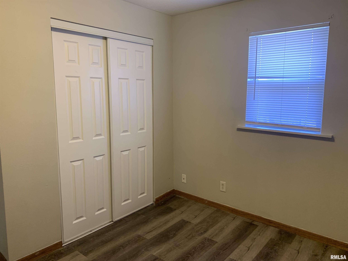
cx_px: 174
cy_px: 130
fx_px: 261
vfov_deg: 53.1
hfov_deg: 67.3
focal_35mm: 26
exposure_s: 1/60
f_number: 1.8
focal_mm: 4.25
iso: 160
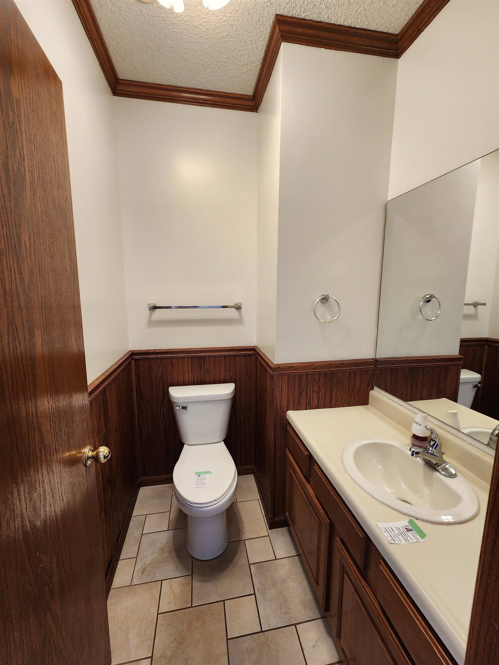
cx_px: 250
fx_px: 250
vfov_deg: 106.2
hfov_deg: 89.9
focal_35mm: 13
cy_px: 332
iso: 125
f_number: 2.2
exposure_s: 1/60
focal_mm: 2.2
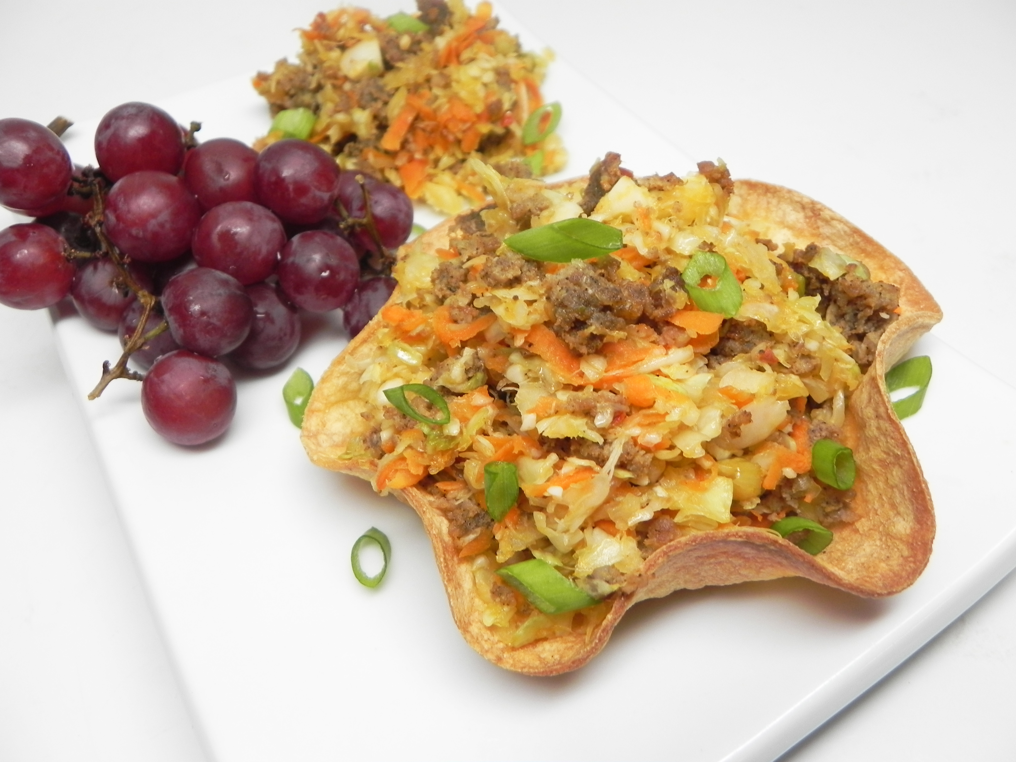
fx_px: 851
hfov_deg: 61.7
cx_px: 508
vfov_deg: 48.2
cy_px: 381
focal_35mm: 29
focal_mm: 5.2
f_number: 2.8
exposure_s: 1/36.2
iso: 160
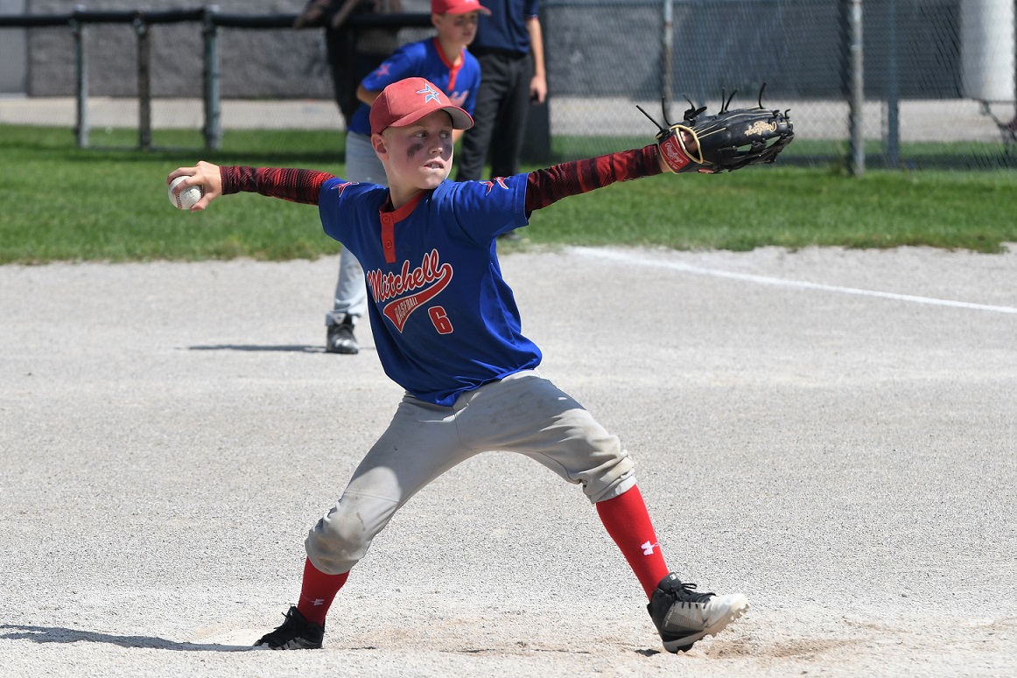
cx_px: 508
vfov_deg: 6.8
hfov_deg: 10.2
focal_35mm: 202
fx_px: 5721
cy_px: 339
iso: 220
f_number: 6.3
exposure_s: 1/1000
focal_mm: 135
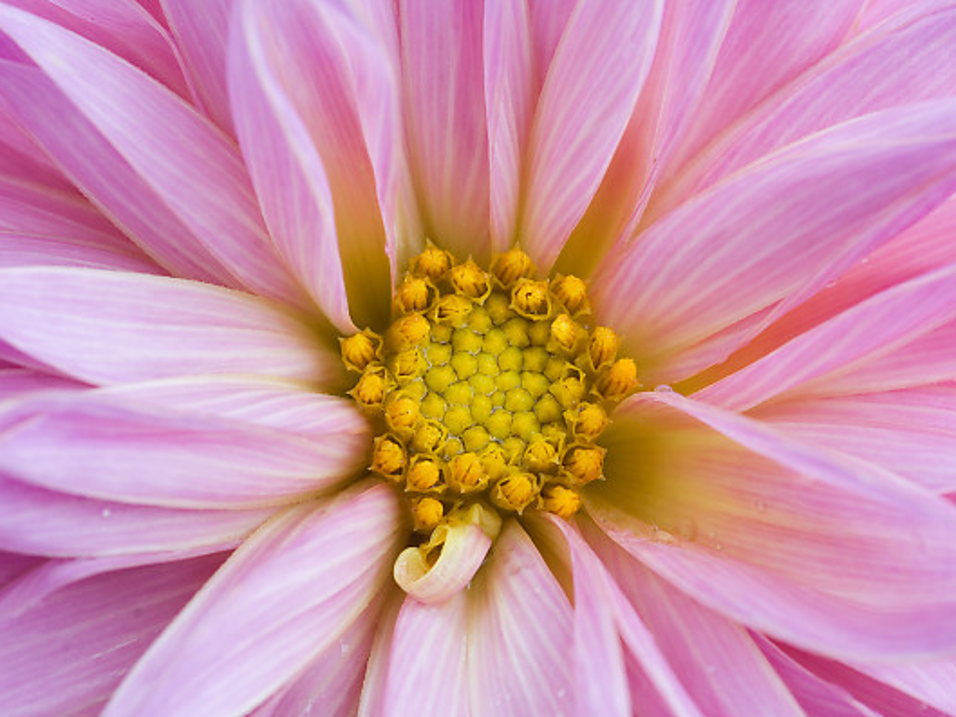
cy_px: 358
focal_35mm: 172
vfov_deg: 8.7
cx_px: 522
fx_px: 4739
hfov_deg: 11.5
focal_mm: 105
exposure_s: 1/2
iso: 100
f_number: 11
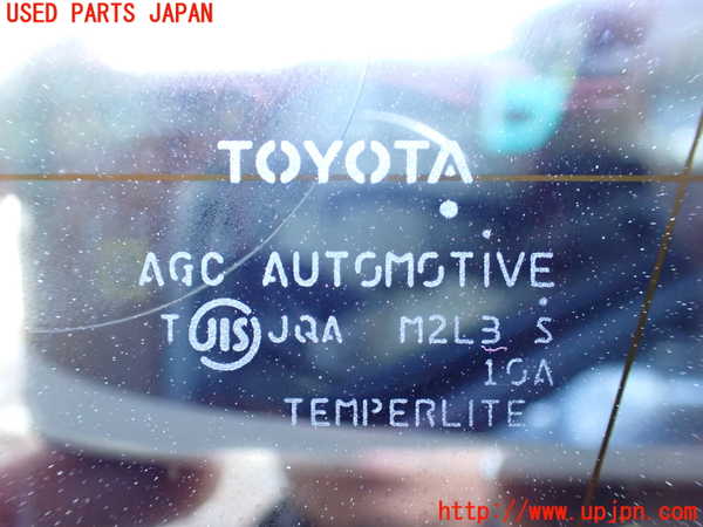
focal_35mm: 30
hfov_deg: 60.0
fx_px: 609
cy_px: 264
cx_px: 352
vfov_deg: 46.8
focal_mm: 5.4
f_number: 2.3
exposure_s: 1/30
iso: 1000
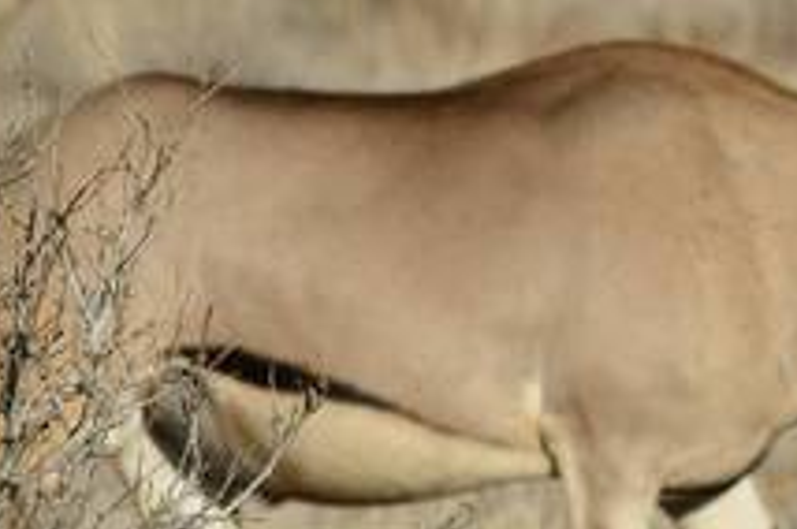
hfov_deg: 1.1
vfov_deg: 0.7
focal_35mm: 1961
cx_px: 652
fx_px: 43349
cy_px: -95
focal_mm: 400
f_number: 9
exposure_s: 1/400
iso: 160
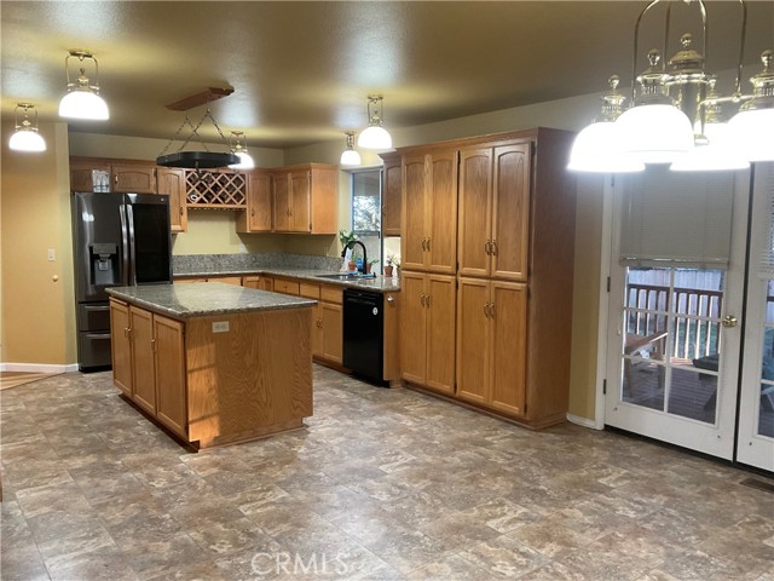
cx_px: 387
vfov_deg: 48.2
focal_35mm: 29
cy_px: 290
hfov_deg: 61.7
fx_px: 648
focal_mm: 3
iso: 125
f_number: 1.8
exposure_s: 1/60
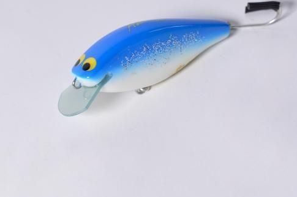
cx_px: 88
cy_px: 64
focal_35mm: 99
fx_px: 815
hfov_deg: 20.5
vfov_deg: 13.7
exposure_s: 1/100
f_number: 5
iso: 800
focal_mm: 40
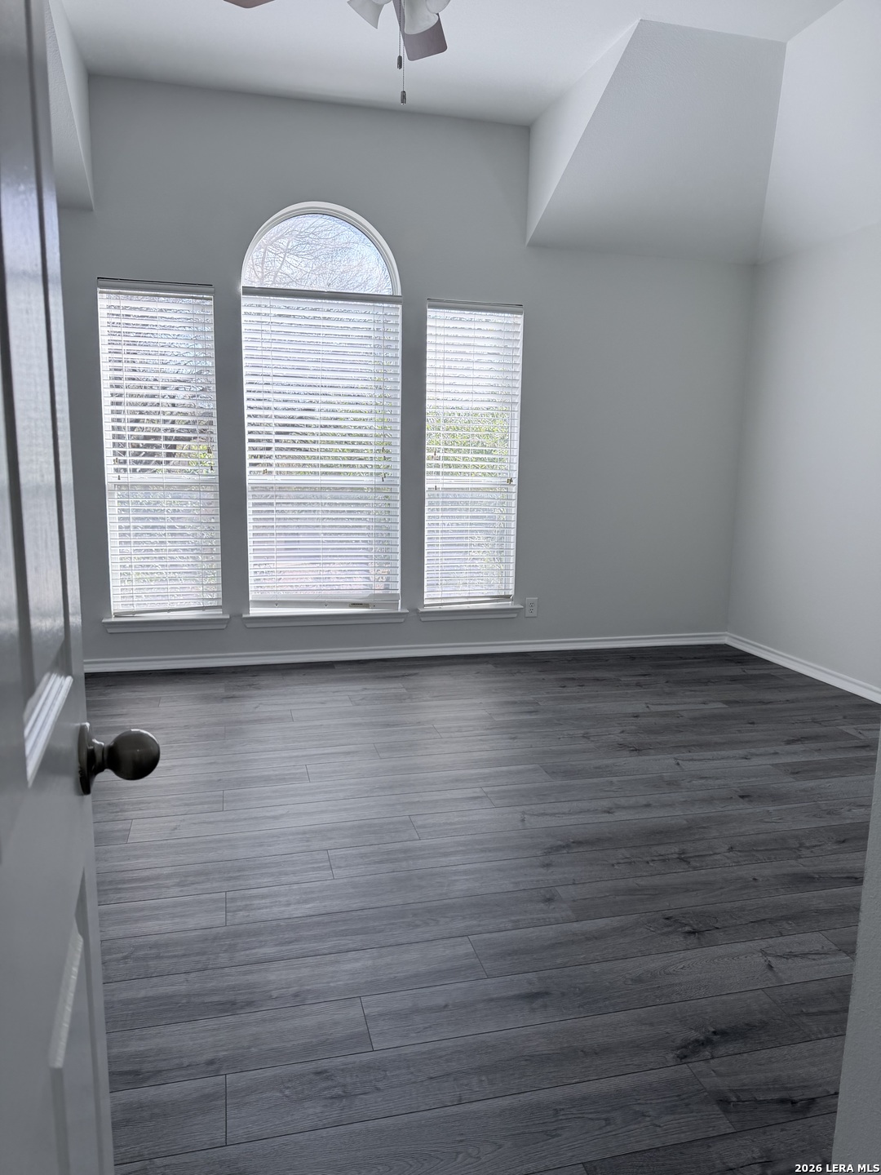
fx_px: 814
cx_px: 440
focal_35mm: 24
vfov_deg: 71.6
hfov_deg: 56.8
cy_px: 588
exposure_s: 1/521
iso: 80
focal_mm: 6.76
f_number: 1.78
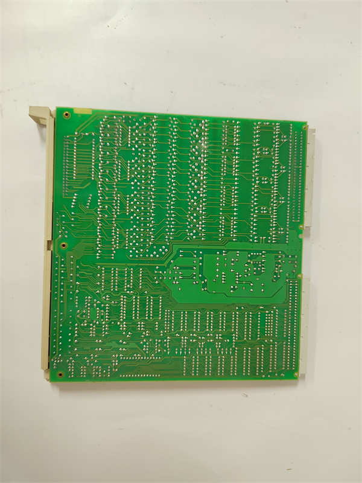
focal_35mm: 23
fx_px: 321
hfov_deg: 58.9
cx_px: 181
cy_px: 242
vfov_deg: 73.9
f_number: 1.9
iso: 1703
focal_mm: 5.52
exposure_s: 1/60
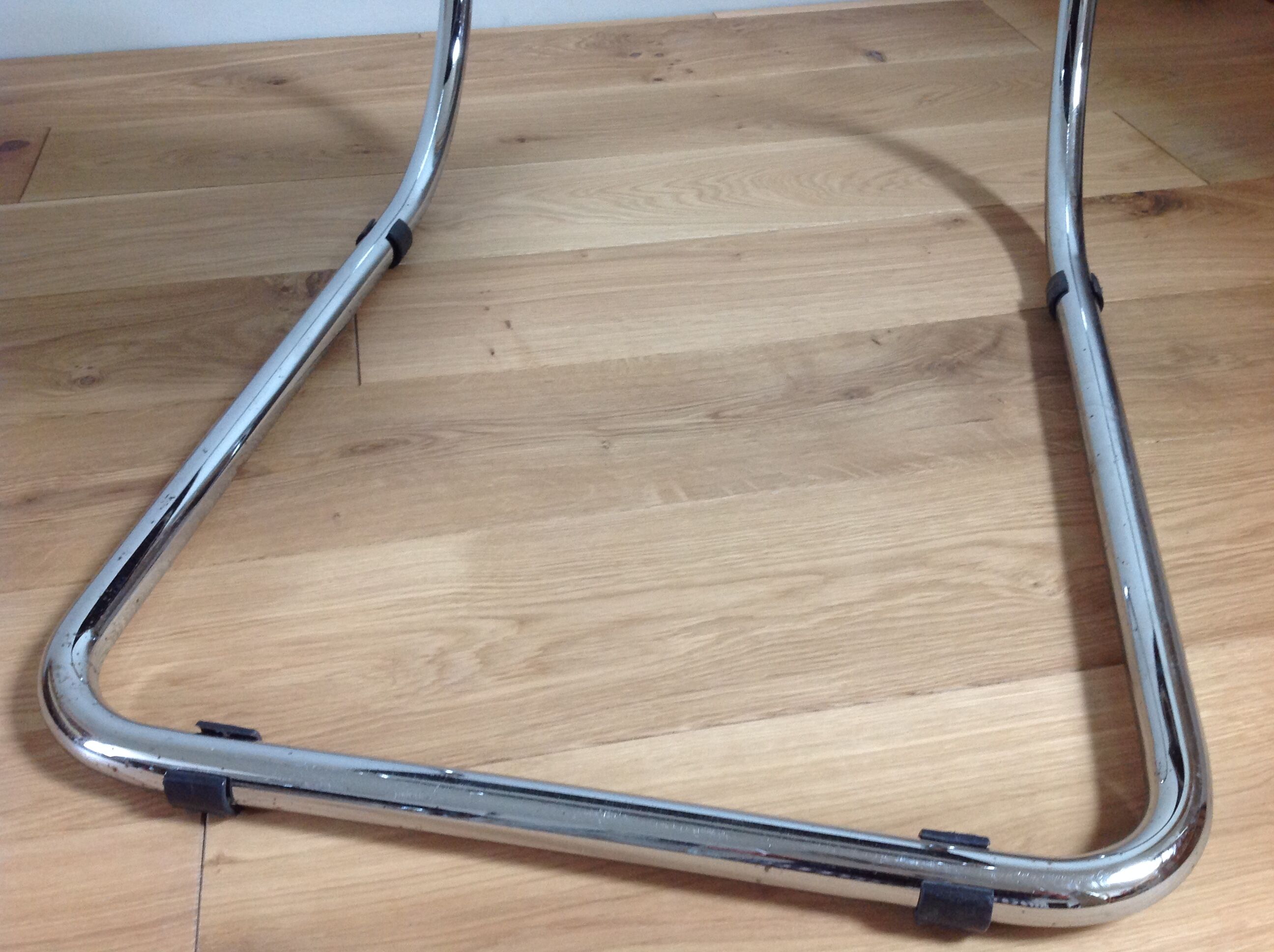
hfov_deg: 52.7
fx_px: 1286
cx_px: 637
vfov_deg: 40.6
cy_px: 476
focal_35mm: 35
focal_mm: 4.28
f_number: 2.4
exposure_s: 1/15
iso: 160
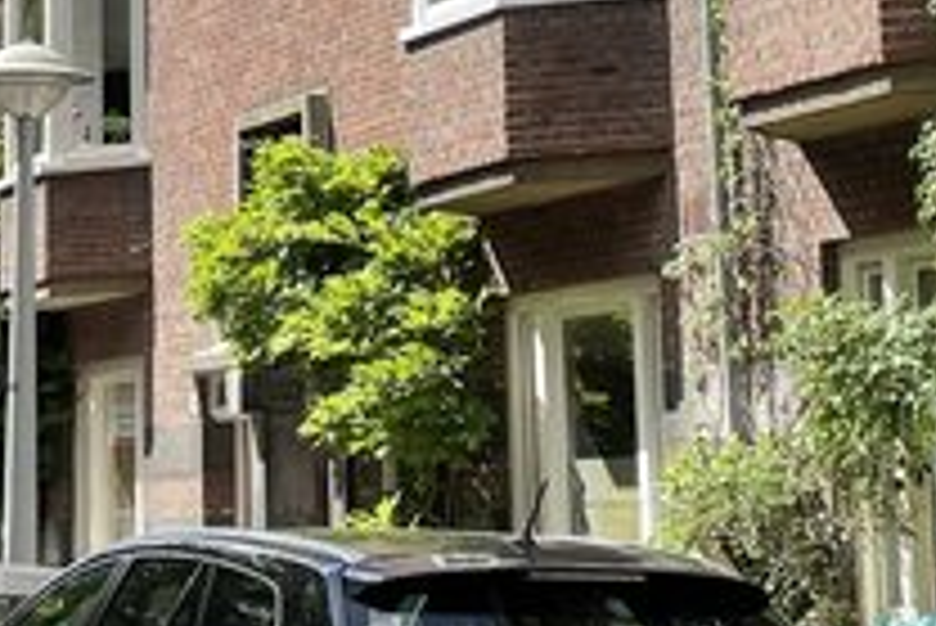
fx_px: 3408
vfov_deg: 10.3
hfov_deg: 15.6
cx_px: 360
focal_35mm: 131
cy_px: -135
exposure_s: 1/2451
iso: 32
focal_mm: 4.2
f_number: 1.6
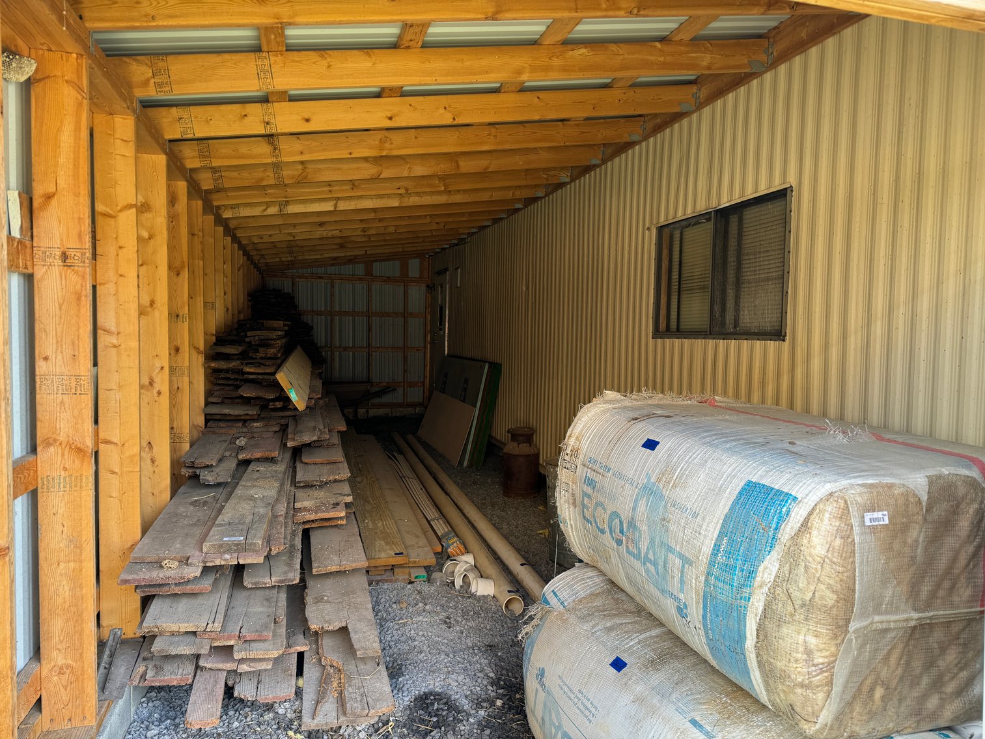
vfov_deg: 56.8
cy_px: 370
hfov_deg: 71.6
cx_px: 492
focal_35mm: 24
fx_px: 683
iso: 80
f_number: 1.78
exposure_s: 1/121
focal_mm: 6.86
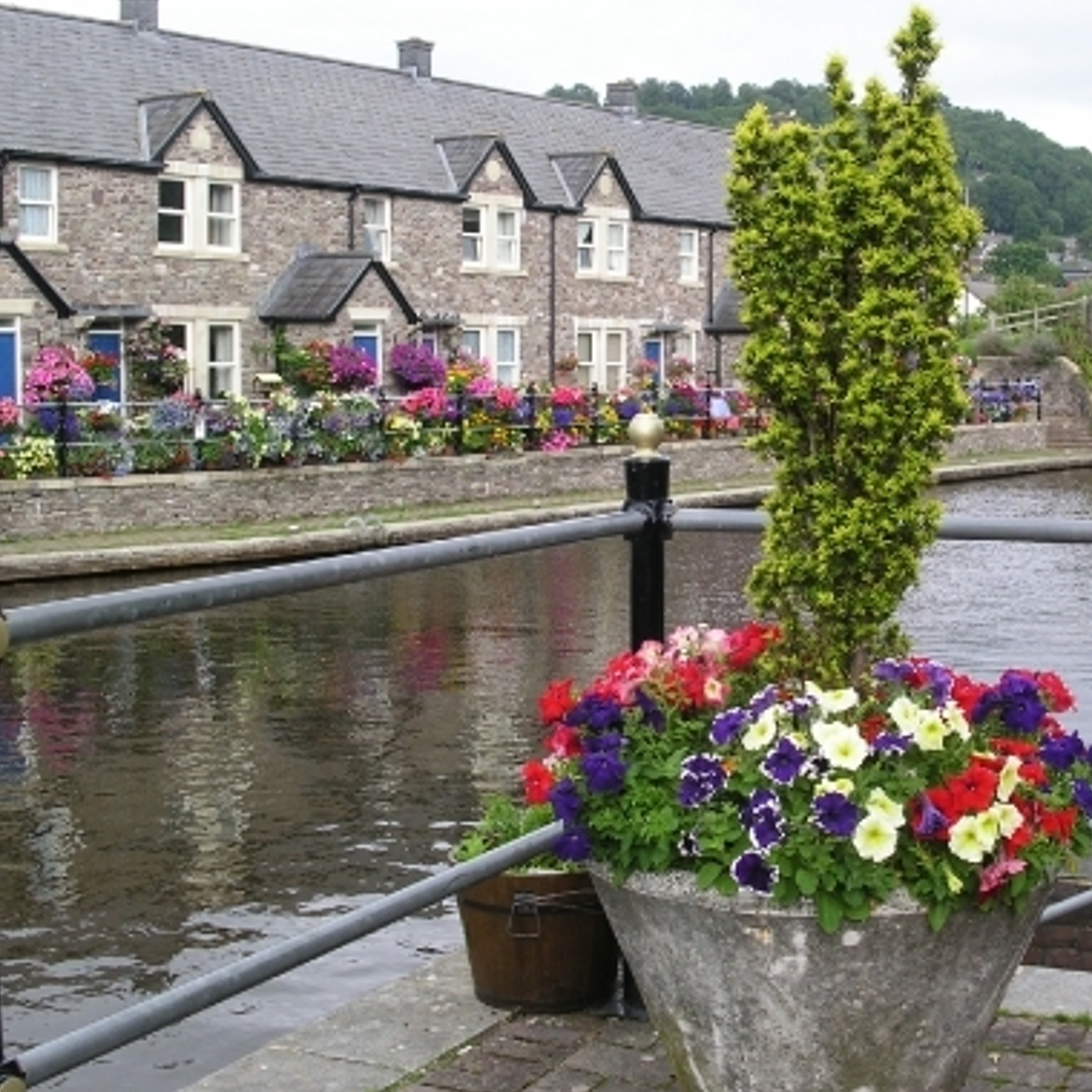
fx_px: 1892
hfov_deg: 32.1
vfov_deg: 32.2
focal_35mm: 53
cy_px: 522
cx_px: 681
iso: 100
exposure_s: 1/90
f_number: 5.6
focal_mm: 7.8
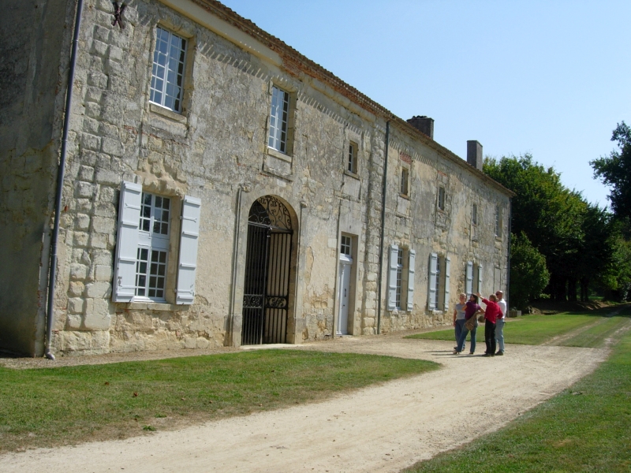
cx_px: 316
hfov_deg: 49.0
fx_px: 693
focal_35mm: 38
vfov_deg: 37.7
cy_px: 236
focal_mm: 7.8
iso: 64
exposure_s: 1/966
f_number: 4.8
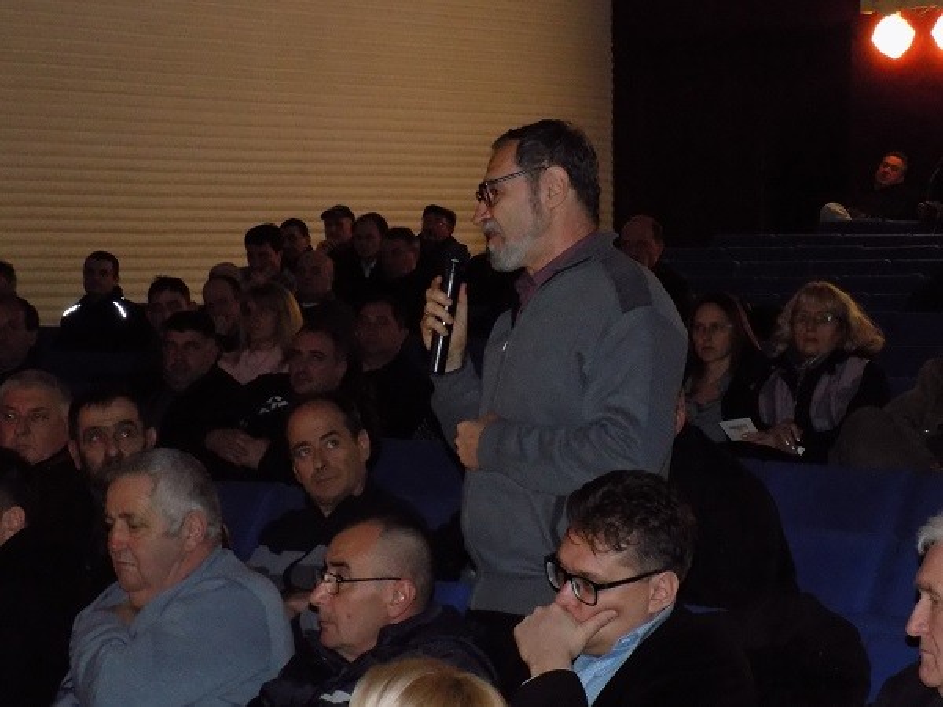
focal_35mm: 86
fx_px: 2343
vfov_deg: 17.2
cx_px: 472
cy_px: 354
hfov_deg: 22.8
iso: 800
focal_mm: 15.3
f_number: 4.4
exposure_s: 1/30
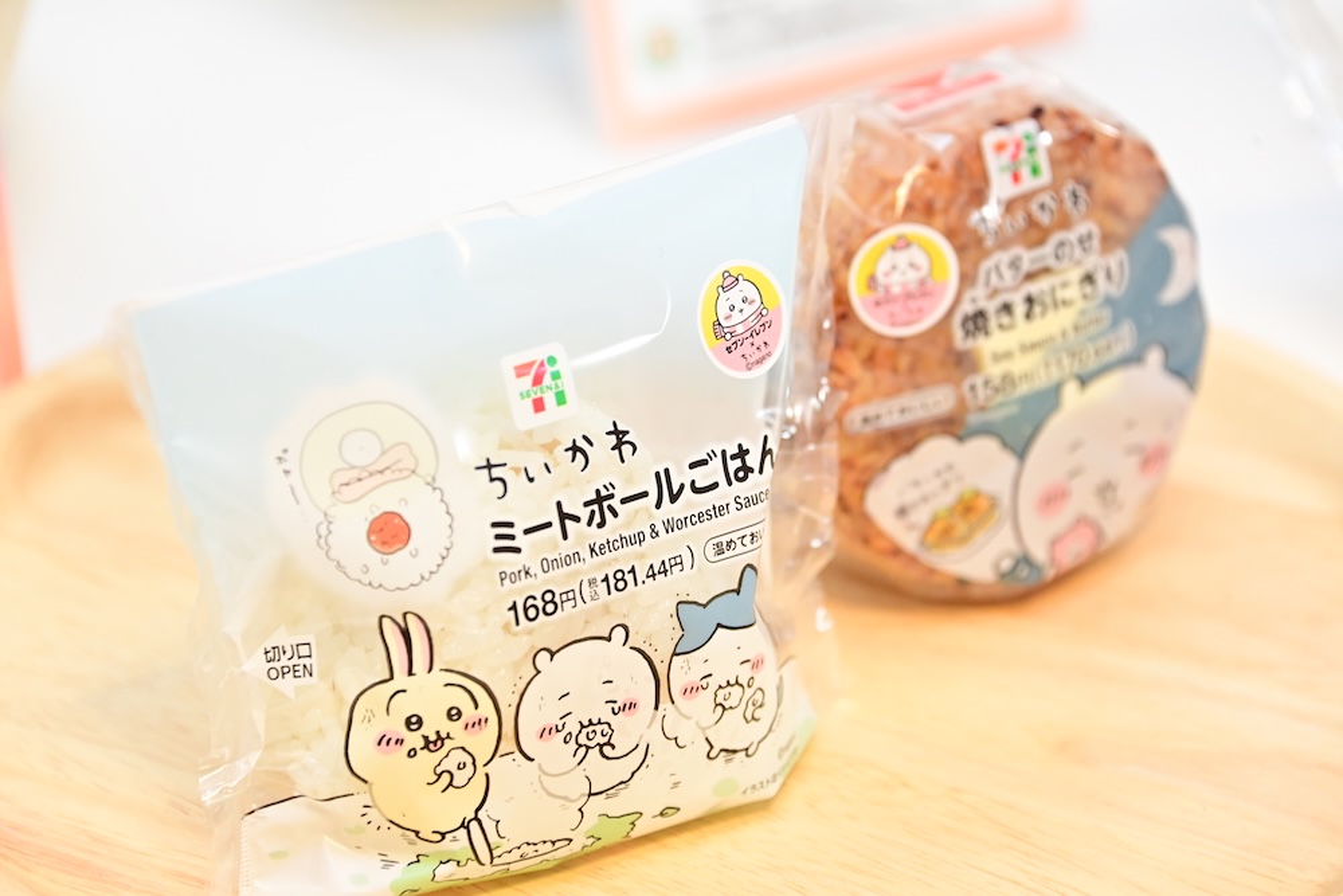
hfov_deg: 10.8
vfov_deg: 7.2
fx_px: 7089
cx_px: 672
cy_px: 448
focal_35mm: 190
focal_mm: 190
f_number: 6.3
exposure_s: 1/250
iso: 6400
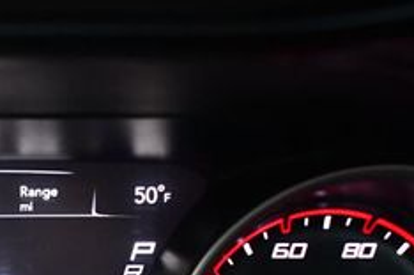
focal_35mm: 74
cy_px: 358
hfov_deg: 25.6
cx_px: -32
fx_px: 849
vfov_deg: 17.2
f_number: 3.5
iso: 3200
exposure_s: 1/125
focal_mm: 18
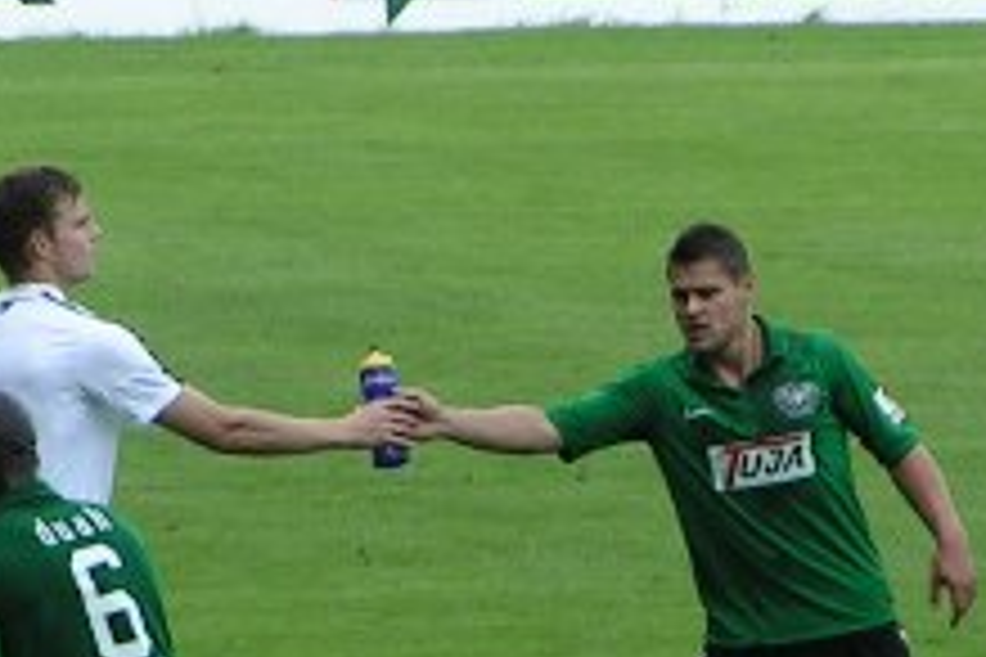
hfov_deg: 1.9
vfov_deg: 1.3
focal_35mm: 1073
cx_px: 473
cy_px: 549
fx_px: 29386
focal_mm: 43.3
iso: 50
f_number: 4.5
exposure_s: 1/400
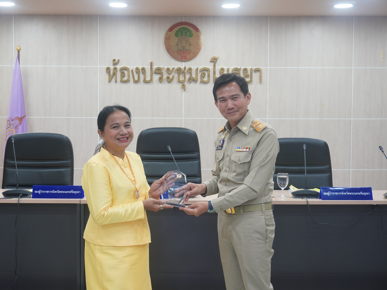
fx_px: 565
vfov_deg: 28.8
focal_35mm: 51
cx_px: 173
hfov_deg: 37.8
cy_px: 146
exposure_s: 1/50
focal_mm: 31
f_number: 5
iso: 640
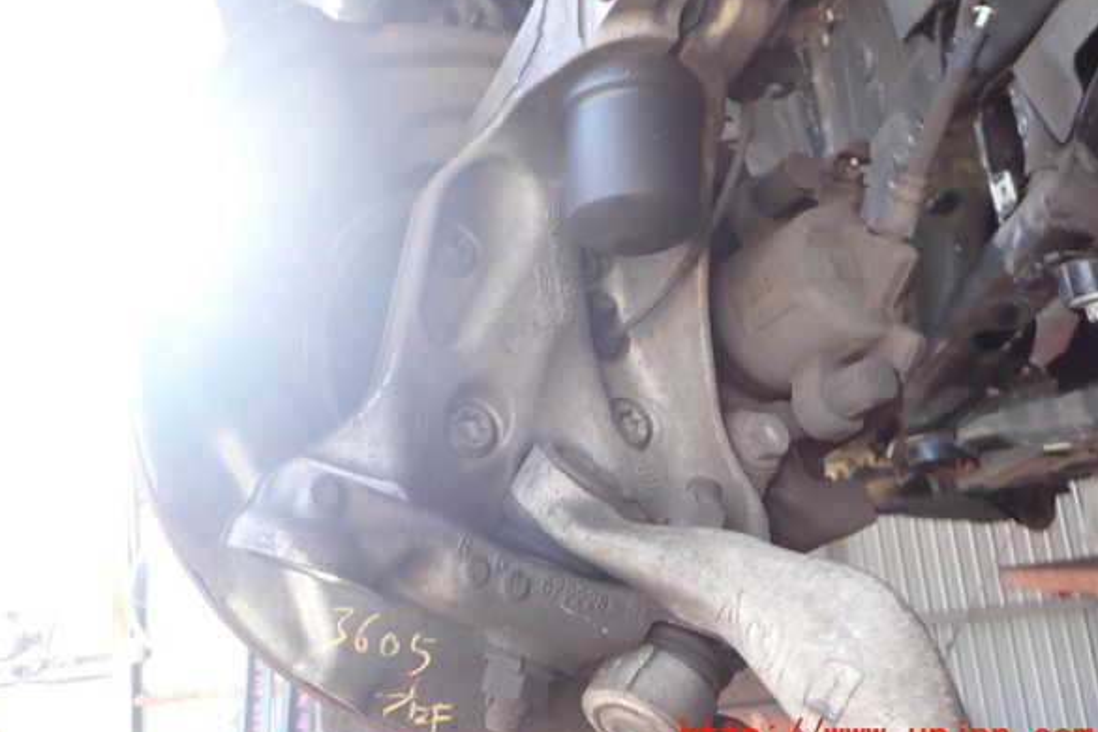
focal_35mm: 32
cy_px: 340
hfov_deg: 58.7
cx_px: 541
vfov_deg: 41.1
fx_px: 976
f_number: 2.3
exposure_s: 1/60
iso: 160
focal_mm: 5.4
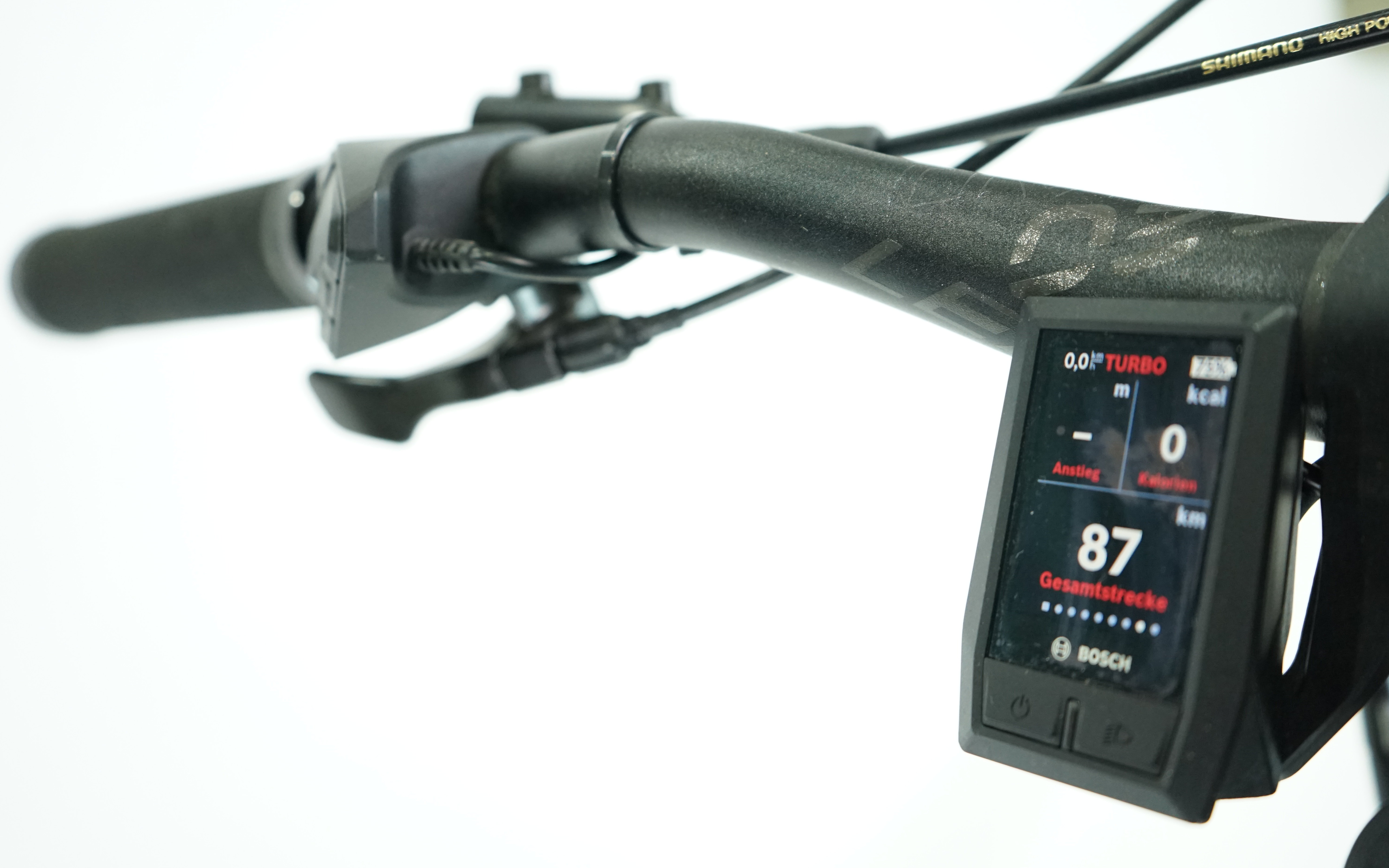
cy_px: 447
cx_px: 694
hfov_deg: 51.5
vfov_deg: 33.6
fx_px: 1438
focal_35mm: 38
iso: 2500
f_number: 4
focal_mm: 37
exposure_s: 1/200
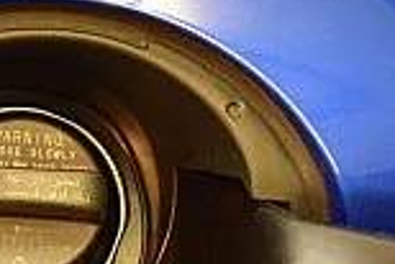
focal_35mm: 70
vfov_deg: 19.3
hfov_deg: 27.4
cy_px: 201
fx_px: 769
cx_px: 15
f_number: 3.5
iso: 2800
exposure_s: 1/60
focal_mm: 18
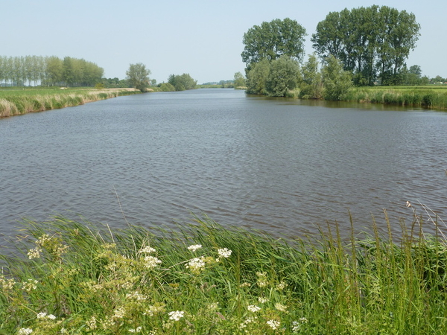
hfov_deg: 45.8
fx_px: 529
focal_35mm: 41
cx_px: 224
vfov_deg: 35.1
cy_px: 168
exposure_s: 1/400
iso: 100
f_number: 3.9
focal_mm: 7.4
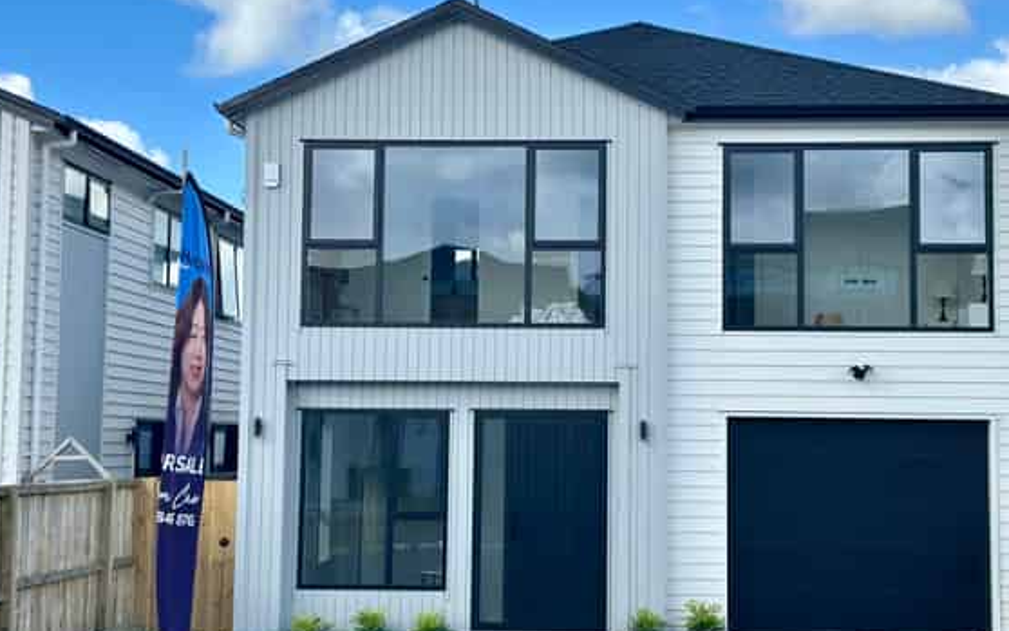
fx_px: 1650
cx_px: 568
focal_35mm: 60
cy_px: 292
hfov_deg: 34.0
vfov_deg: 21.6
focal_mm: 6.86
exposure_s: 1/2809
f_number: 1.78
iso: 80
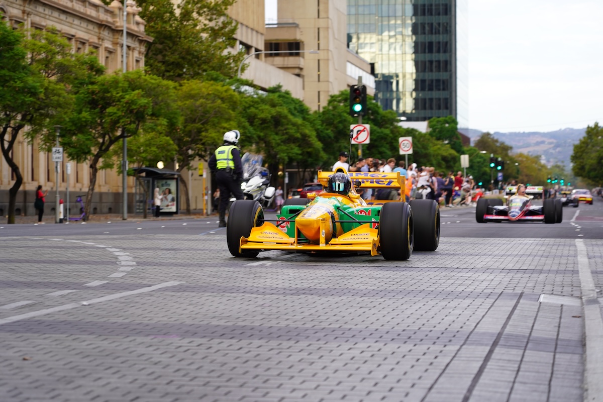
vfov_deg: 13.0
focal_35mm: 105
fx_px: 1759
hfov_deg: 19.5
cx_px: 302
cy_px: 201
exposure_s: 1/125
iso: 100
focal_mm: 105
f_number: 5
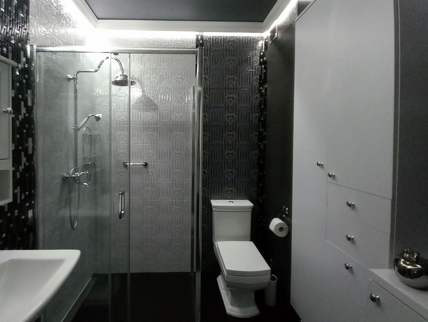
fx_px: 186
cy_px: 152
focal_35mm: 15
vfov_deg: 81.7
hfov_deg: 97.6
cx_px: 185
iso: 320
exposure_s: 1/16.7
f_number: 2.2
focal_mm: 1.13
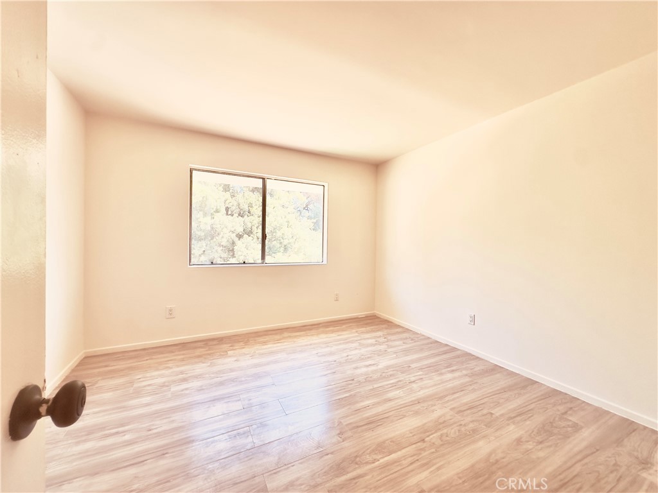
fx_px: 266
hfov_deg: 102.1
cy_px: 246
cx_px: 329
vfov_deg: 85.7
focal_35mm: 14
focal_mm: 2.22
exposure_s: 1/99
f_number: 2.2
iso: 40
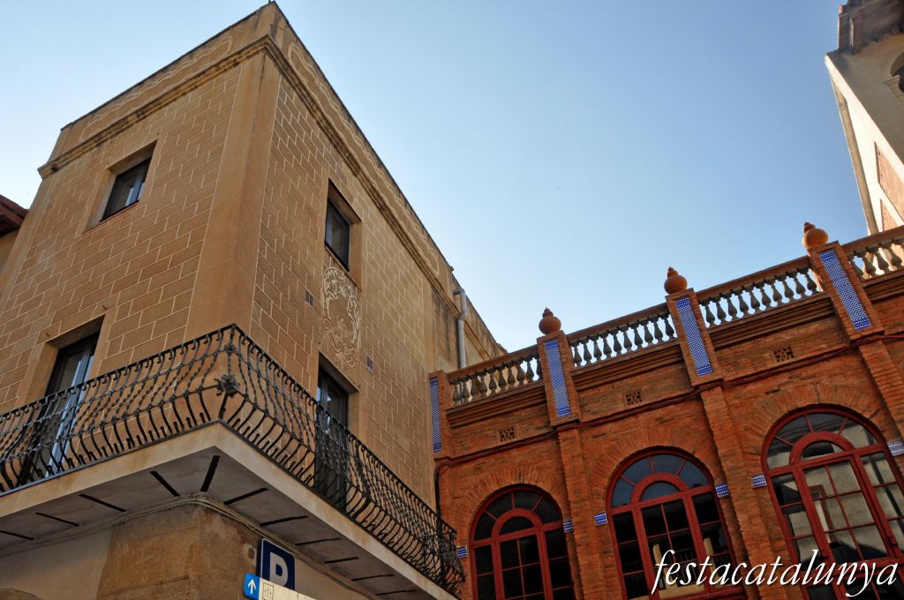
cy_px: 300
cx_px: 452
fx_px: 677
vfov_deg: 47.8
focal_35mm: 27
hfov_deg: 67.4
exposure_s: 1/200
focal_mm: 18
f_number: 13
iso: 500
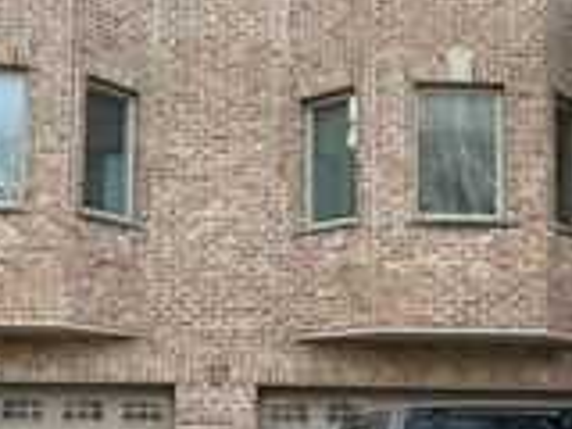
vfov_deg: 19.5
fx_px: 1239
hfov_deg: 26.0
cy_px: 309
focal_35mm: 75
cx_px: 297
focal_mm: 6.86
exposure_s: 1/553
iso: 80
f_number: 1.78
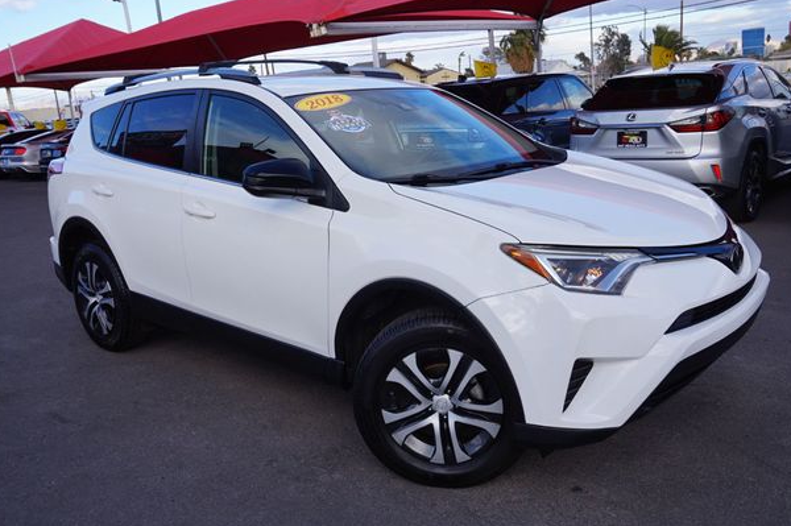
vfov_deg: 41.0
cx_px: 406
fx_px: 703
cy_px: 262
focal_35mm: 32
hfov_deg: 58.7
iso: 100
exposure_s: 1/80
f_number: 9
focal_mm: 20
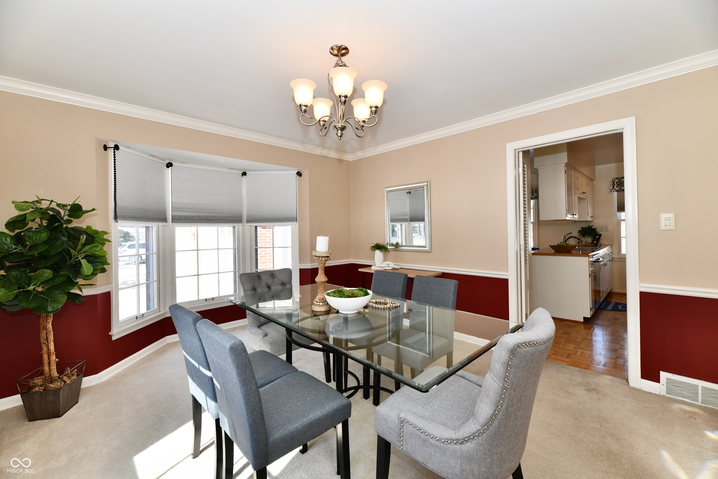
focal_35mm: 14
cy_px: 240
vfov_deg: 81.2
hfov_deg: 104.3
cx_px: 359
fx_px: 279
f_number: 7.1
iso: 640
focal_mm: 14
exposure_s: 1/250
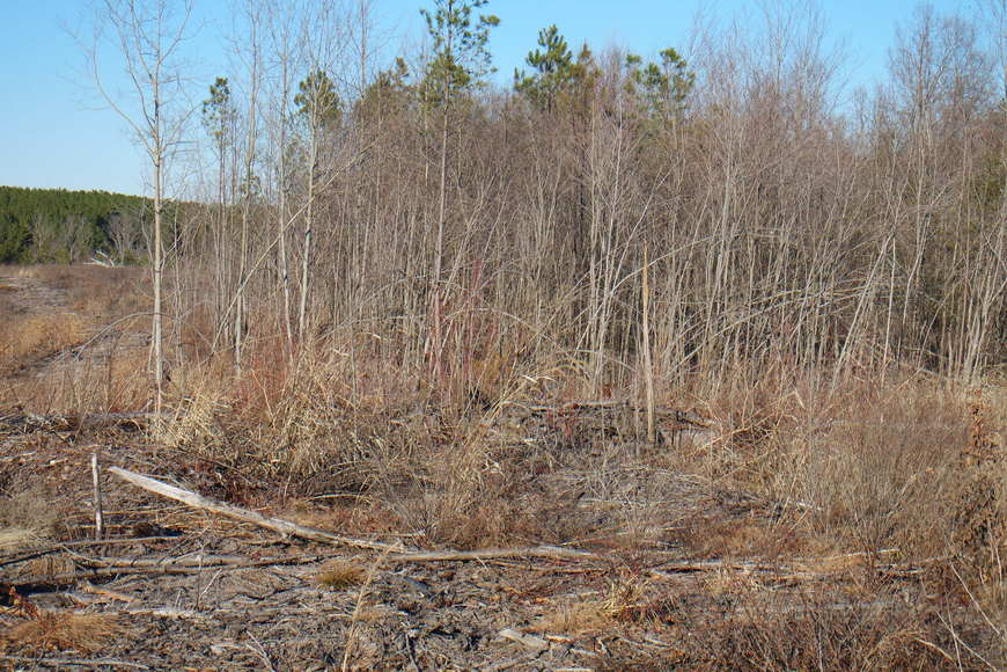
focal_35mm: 72
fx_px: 2014
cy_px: 336
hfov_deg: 28.1
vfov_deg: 18.9
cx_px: 504
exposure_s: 1/320
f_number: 7.1
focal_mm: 27
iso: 160
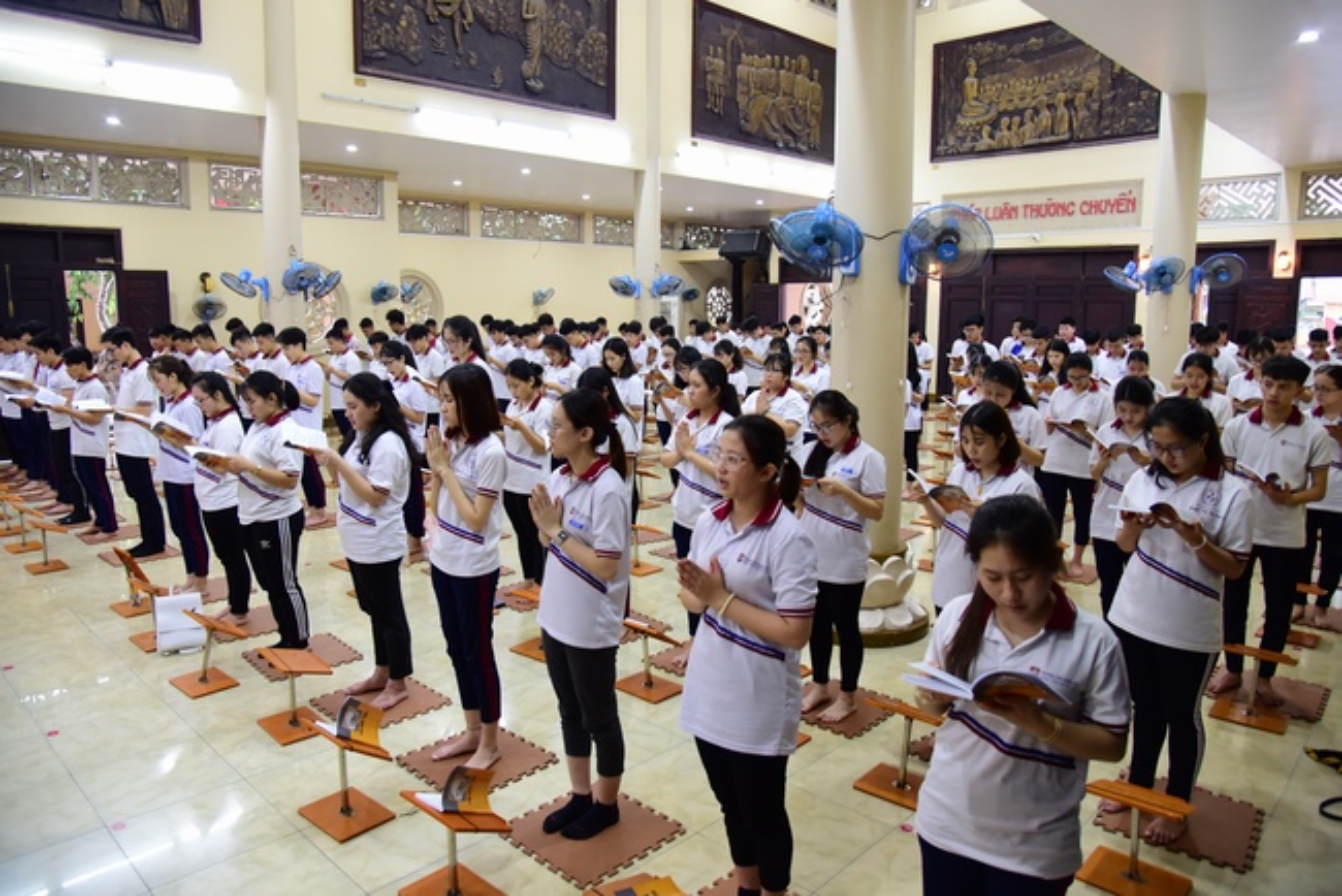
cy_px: 448
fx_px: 895
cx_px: 671
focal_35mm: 24
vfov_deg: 53.2
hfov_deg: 73.7
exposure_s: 1/30
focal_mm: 24
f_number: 4
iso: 2000
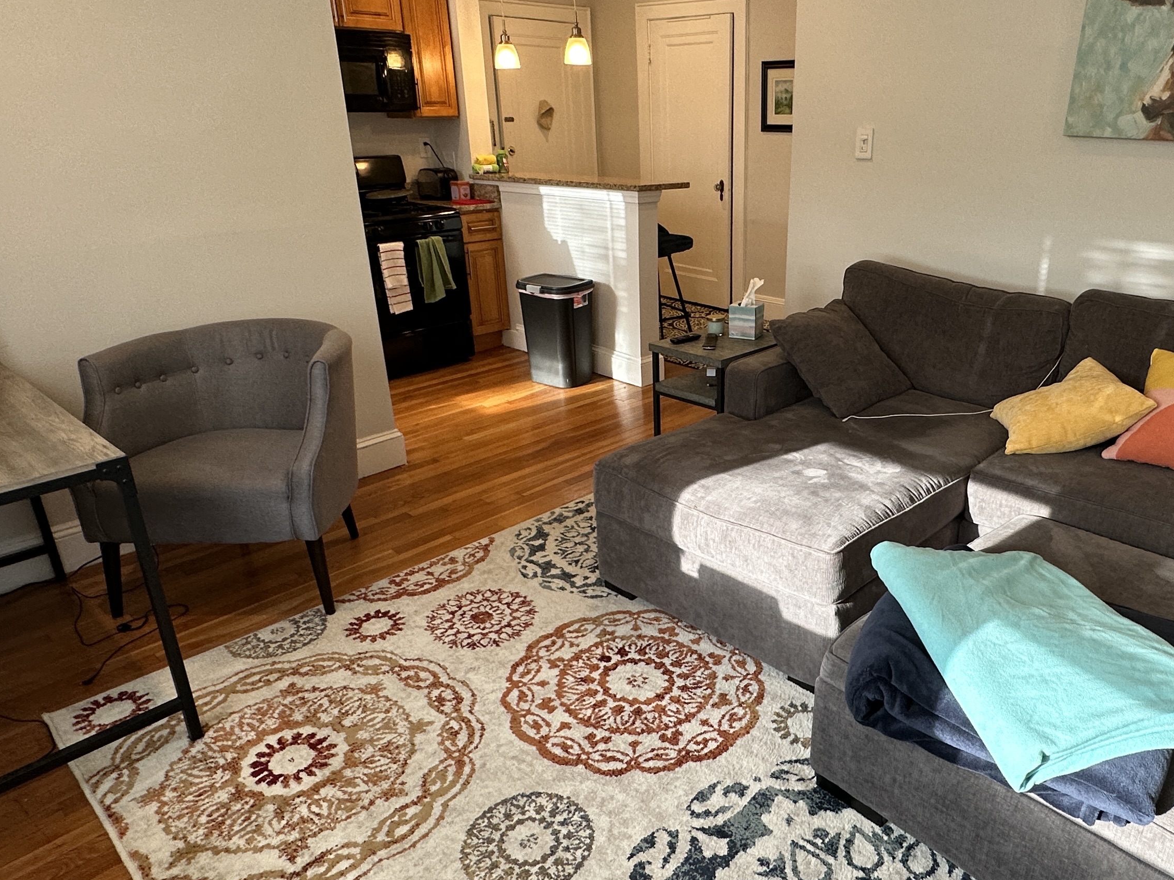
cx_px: 705
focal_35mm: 25
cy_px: 441
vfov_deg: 54.9
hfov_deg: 68.7
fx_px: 848
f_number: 2.2
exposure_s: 1/120
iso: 125
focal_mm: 2.22
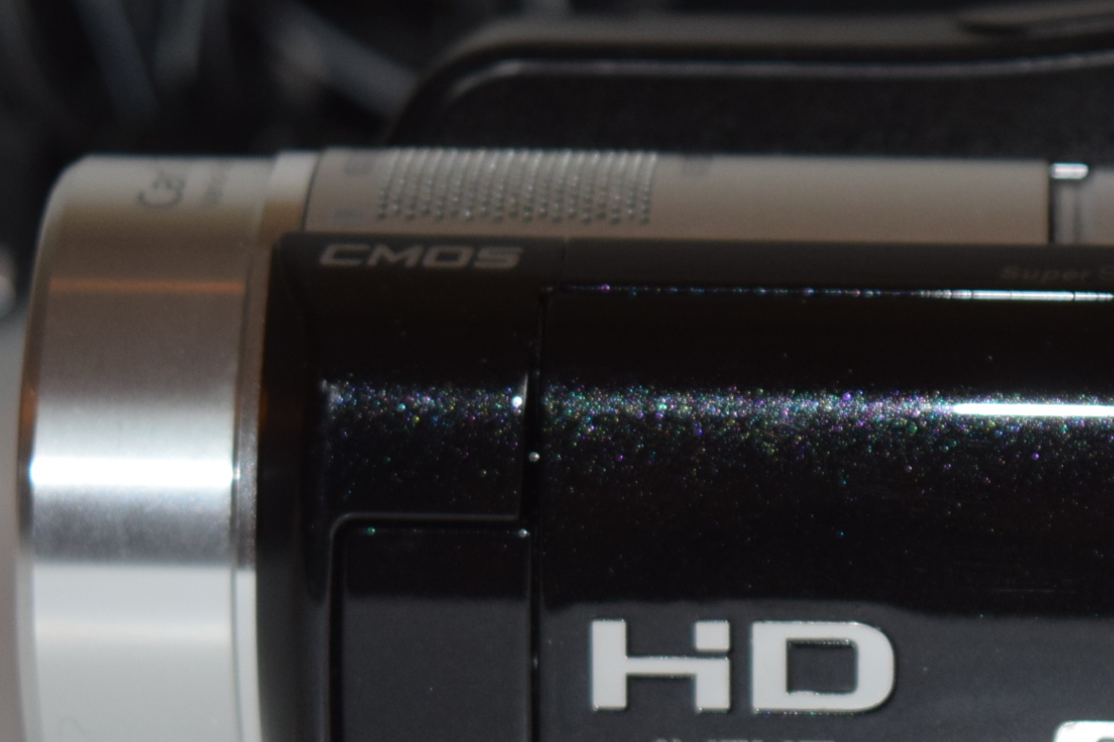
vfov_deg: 6.5
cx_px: 942
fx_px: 6505
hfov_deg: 9.8
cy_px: 491
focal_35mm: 210
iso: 640
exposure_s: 1/80
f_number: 5.6
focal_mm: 55
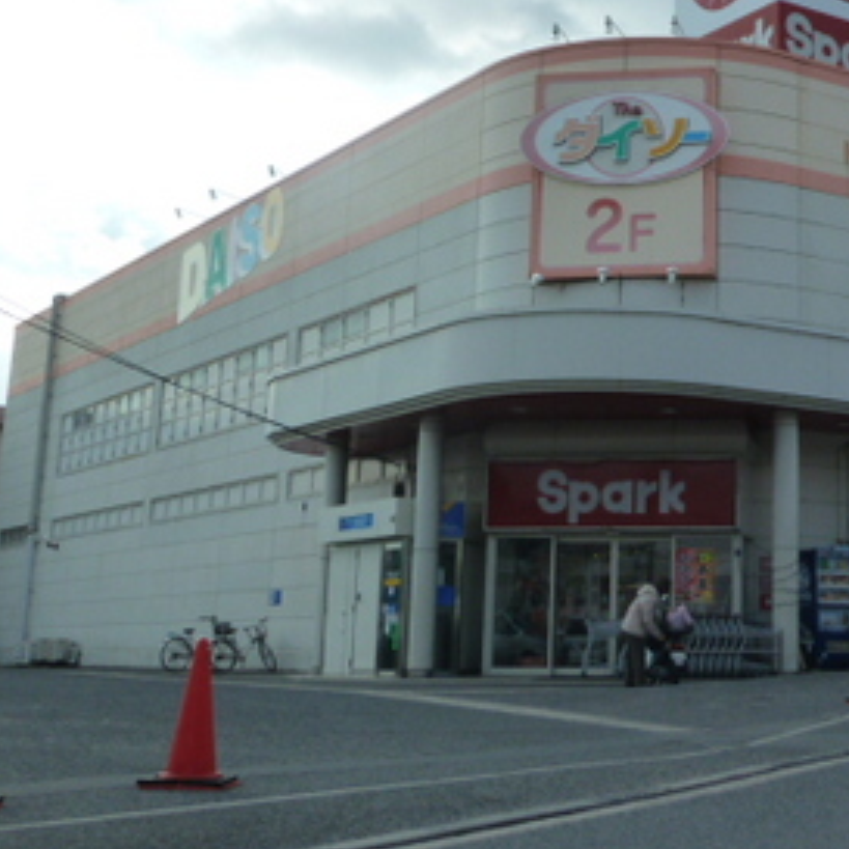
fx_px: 1609
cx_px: 768
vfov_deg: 29.3
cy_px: 252
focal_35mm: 58
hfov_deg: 28.4
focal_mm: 5.3
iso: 125
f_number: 5
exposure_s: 1/500
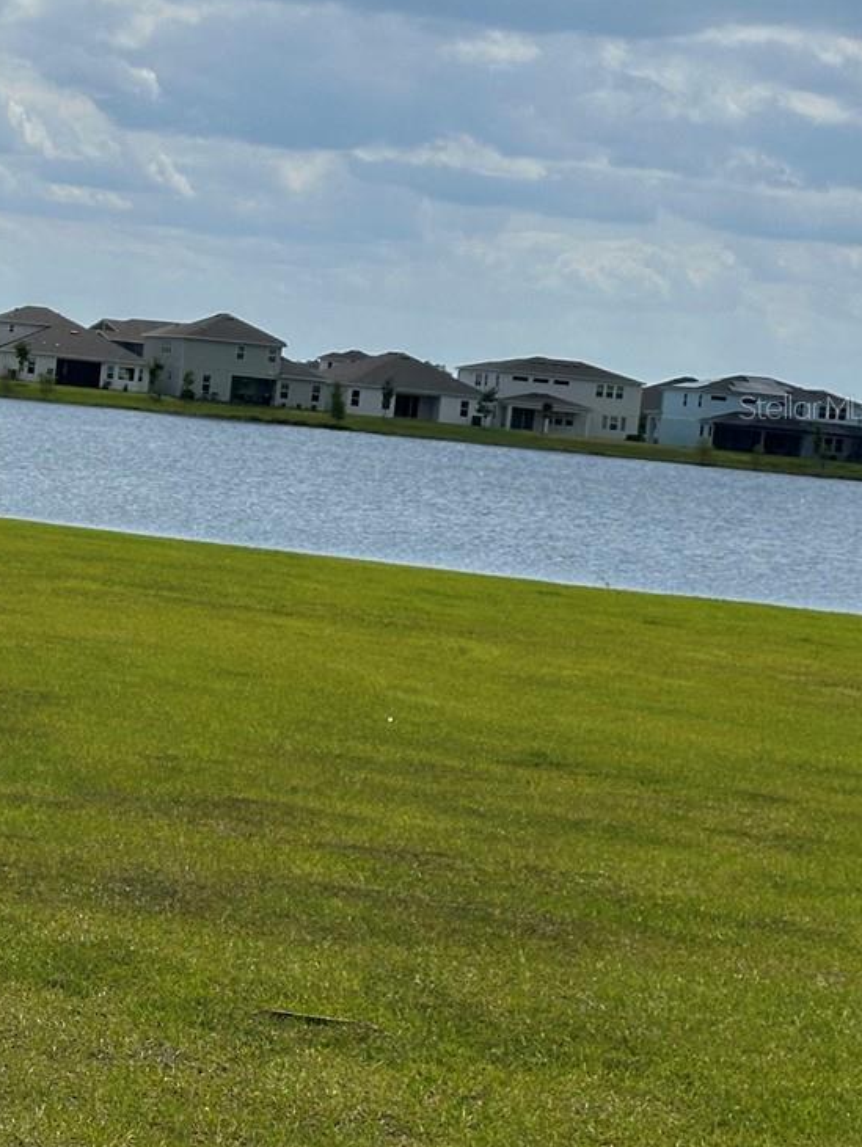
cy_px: 406
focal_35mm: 105
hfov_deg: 13.4
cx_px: -369
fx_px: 3483
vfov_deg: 18.7
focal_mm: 6.86
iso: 64
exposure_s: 1/9804
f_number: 1.78
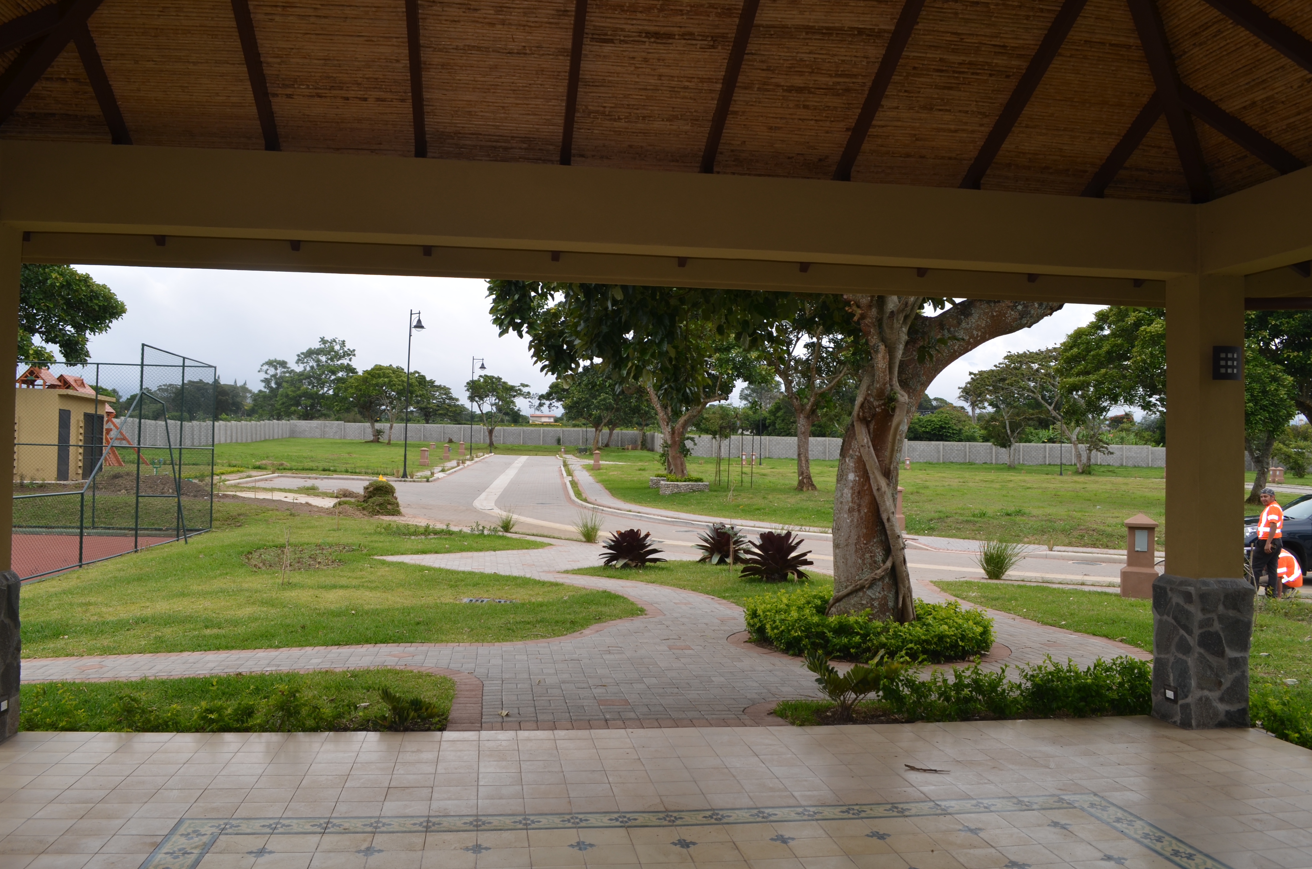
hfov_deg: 65.6
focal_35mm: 28
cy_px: 419
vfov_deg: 46.2
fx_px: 1018
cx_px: 637
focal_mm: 18
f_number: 7.1
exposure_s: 1/200
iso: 100
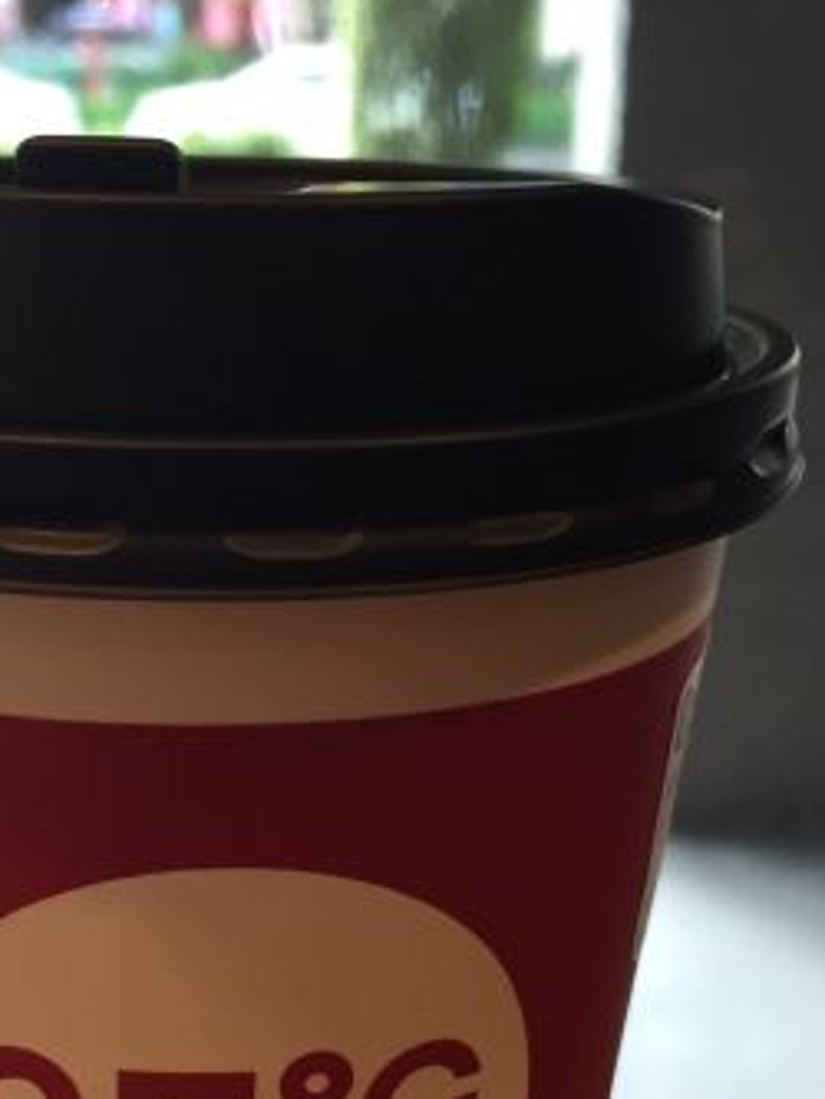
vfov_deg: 30.9
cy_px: 875
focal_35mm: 61
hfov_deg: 23.9
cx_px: 279
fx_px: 1937
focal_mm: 4.15
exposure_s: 1/30
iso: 32
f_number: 2.2
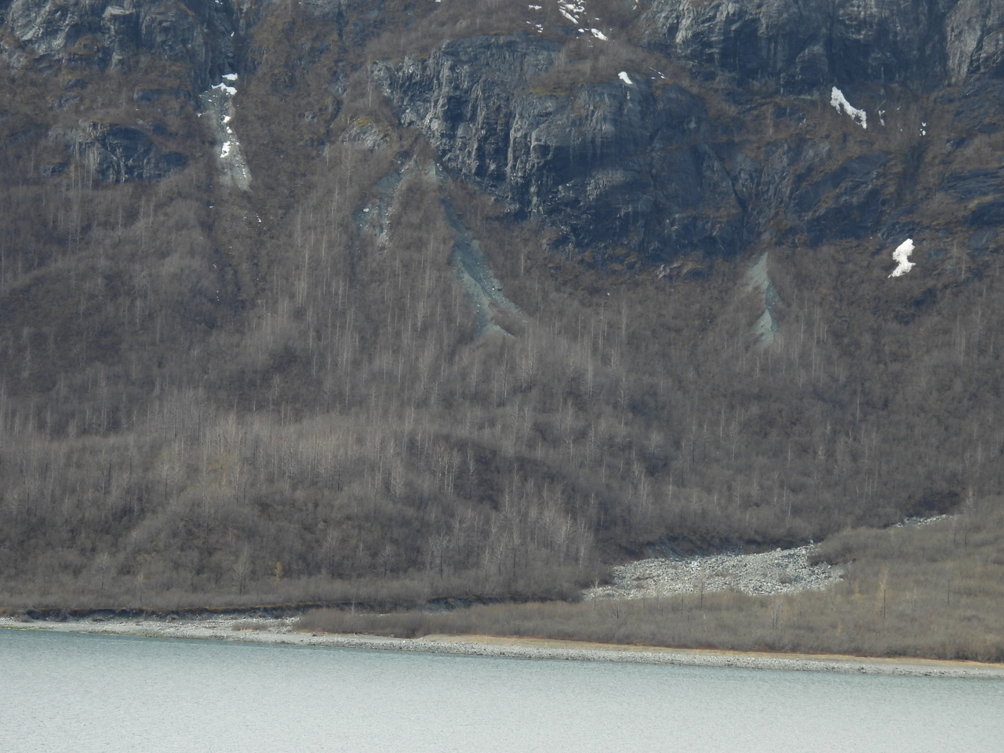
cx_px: 502
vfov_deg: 6.2
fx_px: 6961
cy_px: 376
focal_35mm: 240
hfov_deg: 8.2
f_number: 4.5
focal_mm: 42.8
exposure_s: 1/500
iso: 100
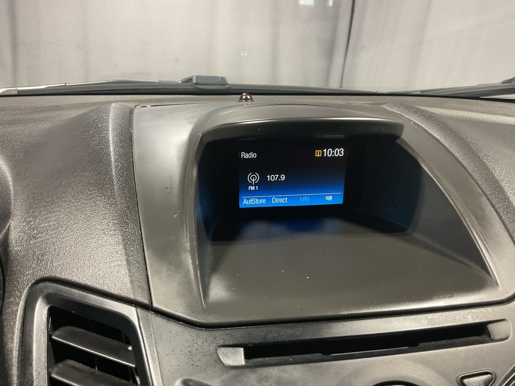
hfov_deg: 61.7
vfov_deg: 48.2
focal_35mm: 29
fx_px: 431
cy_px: 193
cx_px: 258
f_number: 1.8
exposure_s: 1/60
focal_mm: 3
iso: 100
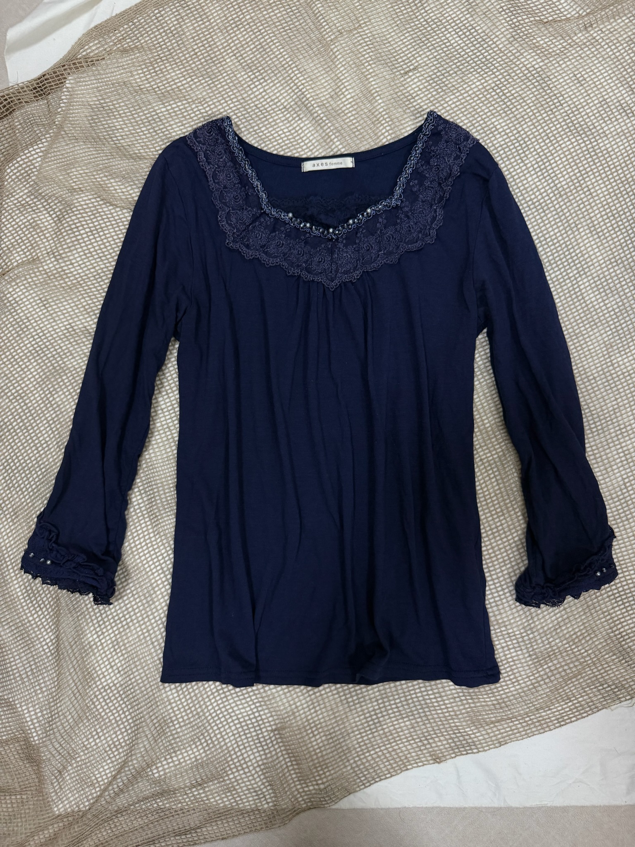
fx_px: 587
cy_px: 424
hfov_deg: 56.8
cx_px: 318
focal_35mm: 24
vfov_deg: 71.6
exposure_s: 1/88
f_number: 1.78
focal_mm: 6.76
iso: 200
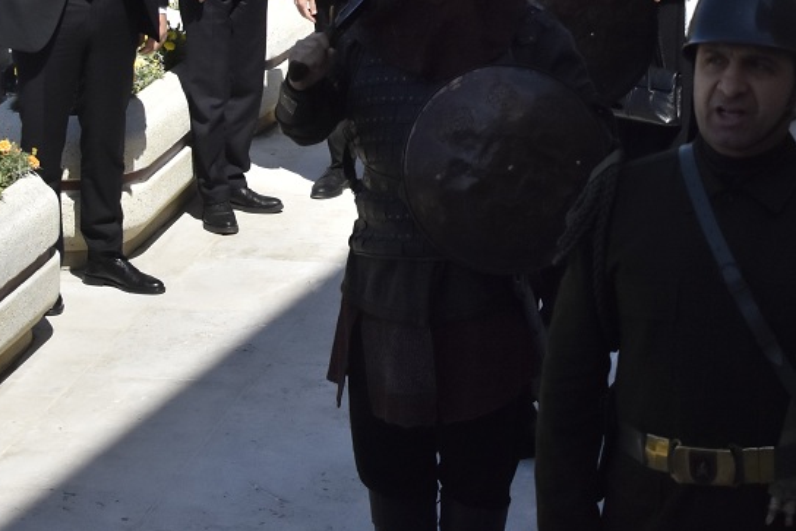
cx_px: 610
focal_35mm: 120
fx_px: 2654
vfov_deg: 11.3
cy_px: -20
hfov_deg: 17.0
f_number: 5.6
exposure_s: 1/8000
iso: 800
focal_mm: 34
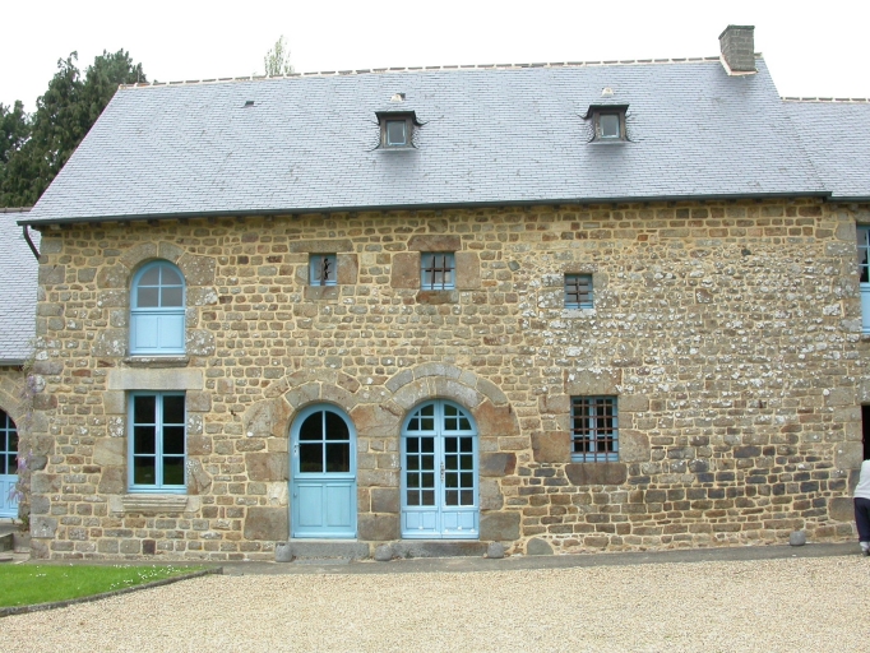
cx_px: 435
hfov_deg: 49.0
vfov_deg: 37.7
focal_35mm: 38
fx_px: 955
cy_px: 326
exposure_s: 1/191
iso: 100
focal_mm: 7.85
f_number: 5.3
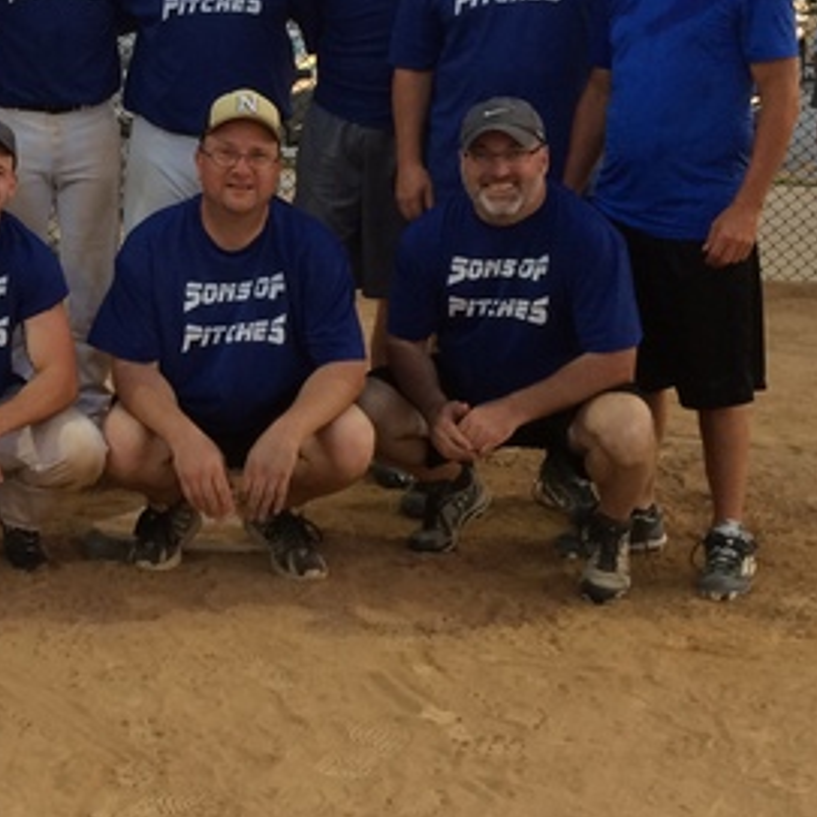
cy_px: 250
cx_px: -69
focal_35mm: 68
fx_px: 1816
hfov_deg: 23.8
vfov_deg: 25.2
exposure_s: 1/40
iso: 32
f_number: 2.2
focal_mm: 4.15
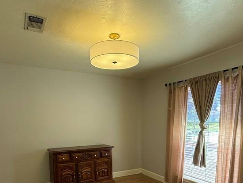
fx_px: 183
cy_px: 145
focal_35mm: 26
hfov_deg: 67.2
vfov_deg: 50.1
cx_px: 115
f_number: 2.2
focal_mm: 2.22
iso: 125
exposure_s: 1/120
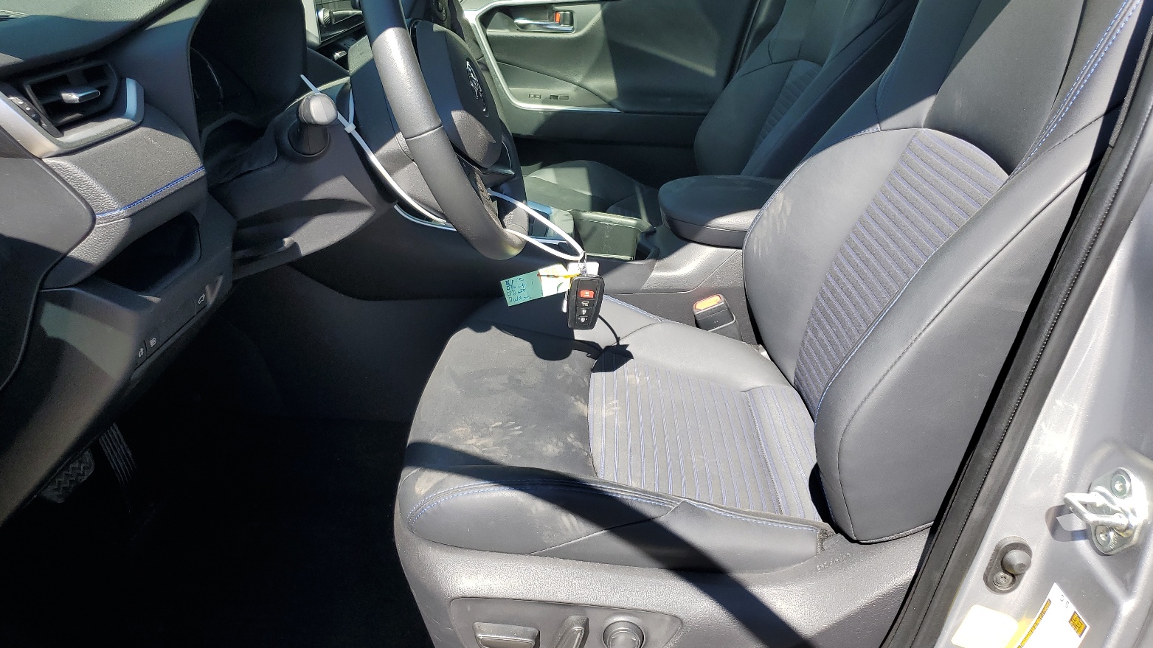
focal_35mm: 29
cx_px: 567
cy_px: 265
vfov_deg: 40.0
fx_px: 887
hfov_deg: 66.1
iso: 50
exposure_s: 1/909
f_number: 1.5
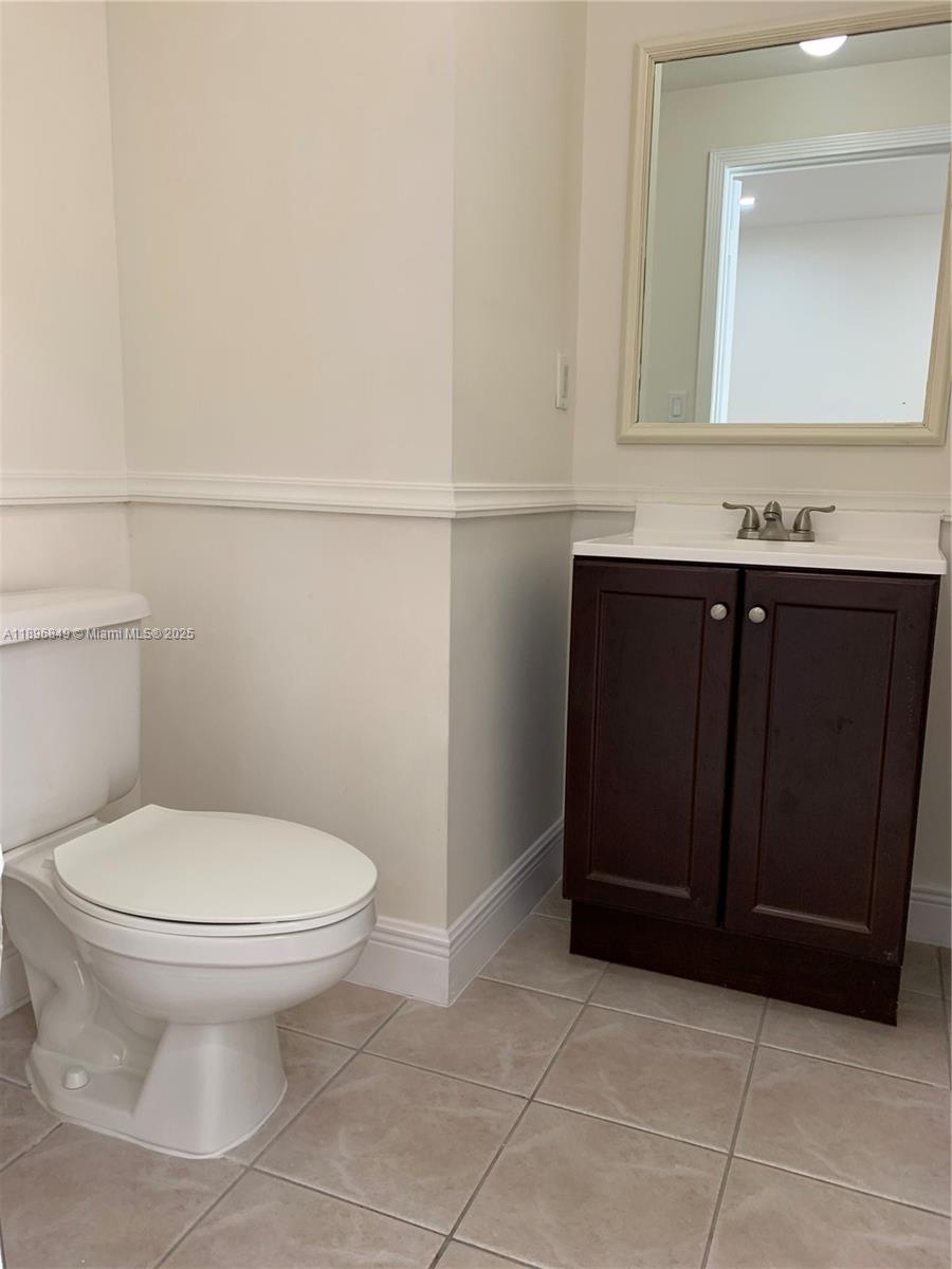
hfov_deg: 53.1
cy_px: 634
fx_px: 953
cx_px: 476
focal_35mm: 26
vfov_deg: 67.3
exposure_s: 1/60
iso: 64
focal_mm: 4.25
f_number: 1.8
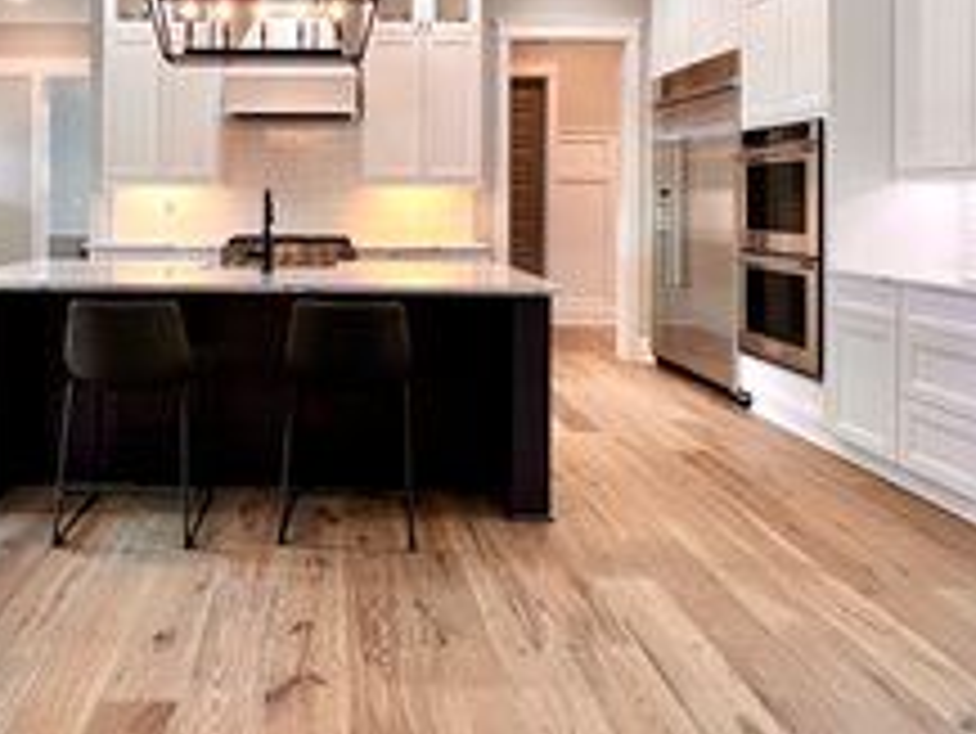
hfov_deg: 70.5
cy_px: 189
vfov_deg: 54.4
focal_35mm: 24
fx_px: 677
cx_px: 369
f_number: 1.8
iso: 125
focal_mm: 1.57
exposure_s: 1/120
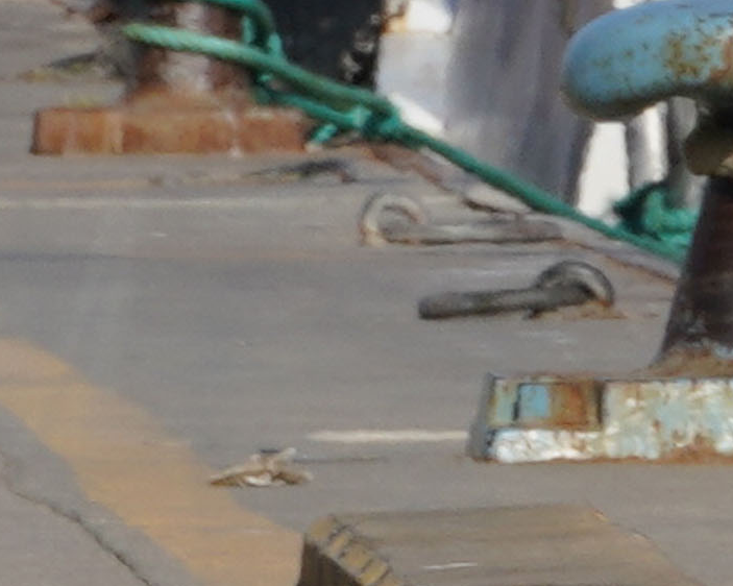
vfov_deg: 0.7
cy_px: 954
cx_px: -991
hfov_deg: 0.9
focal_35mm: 2071
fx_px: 44916
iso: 160
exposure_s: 1/250
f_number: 14
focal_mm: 200
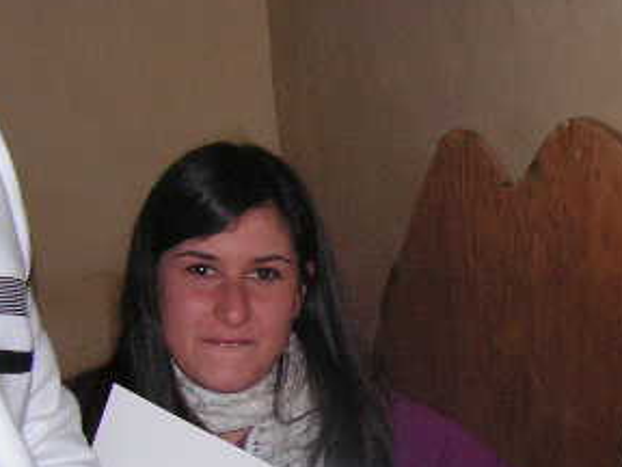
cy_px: 424
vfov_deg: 18.1
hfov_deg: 23.3
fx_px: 1437
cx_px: 635
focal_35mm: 80
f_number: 3.2
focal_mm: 6
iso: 200
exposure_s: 1/40
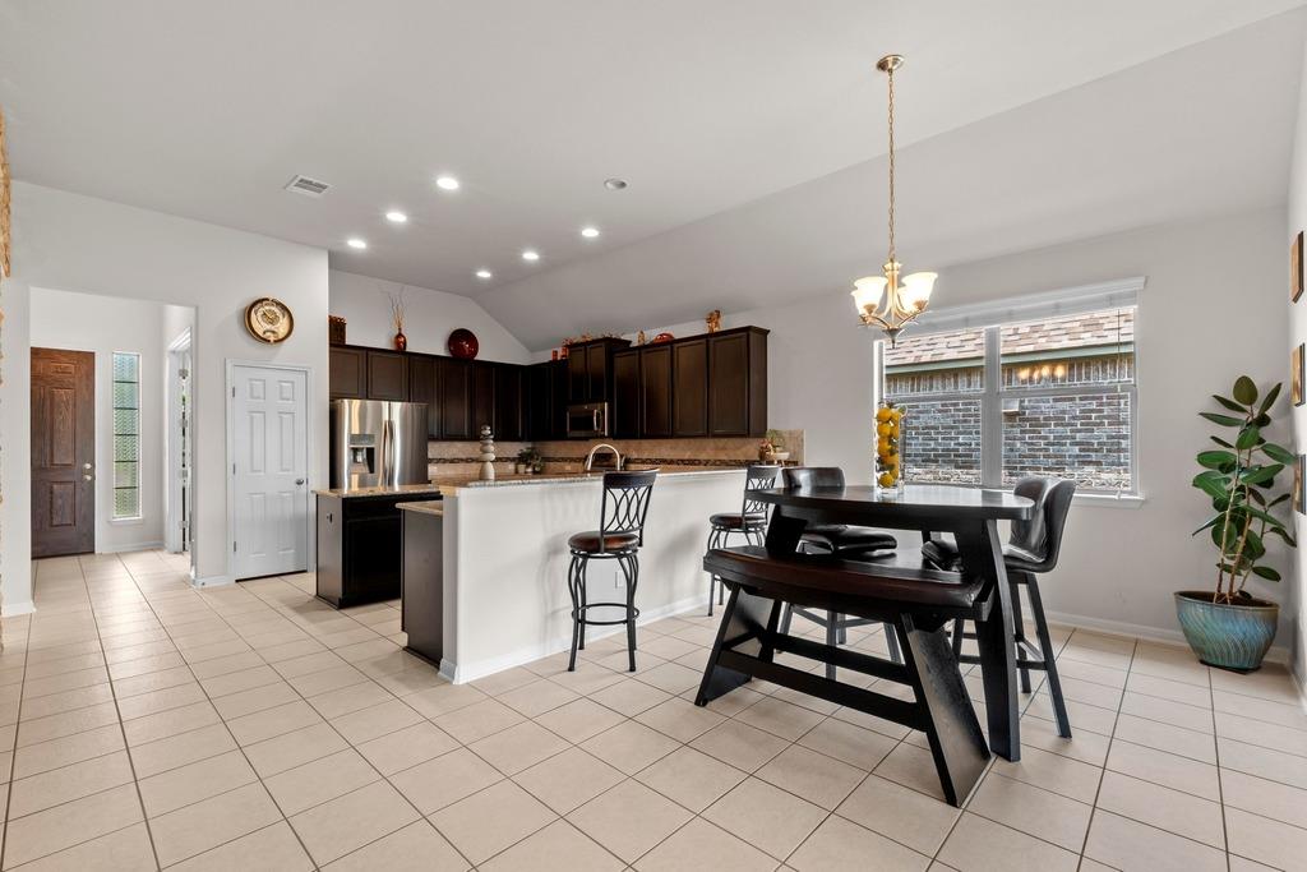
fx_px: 545
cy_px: 436
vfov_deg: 77.3
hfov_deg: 100.4
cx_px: 654
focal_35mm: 15
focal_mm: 10
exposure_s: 2.5
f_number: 11
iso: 250
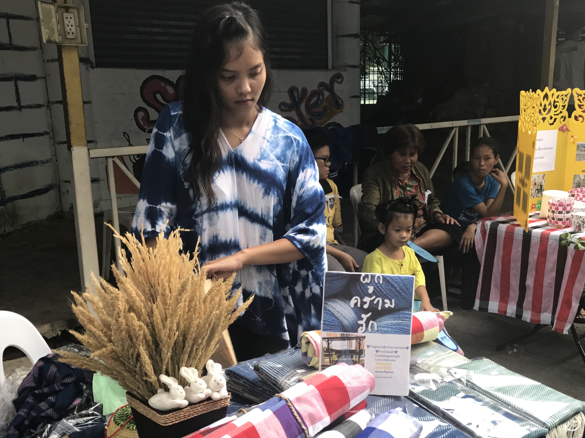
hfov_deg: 45.7
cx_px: 333
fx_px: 693
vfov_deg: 34.7
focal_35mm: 41
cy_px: 300
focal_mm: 3.99
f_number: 1.8
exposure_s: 1/100
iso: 40
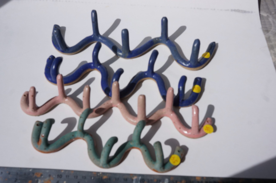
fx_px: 299
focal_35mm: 39
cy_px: 92
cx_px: 138
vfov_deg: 34.1
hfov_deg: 49.6
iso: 400
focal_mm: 26
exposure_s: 1/2000
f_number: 11
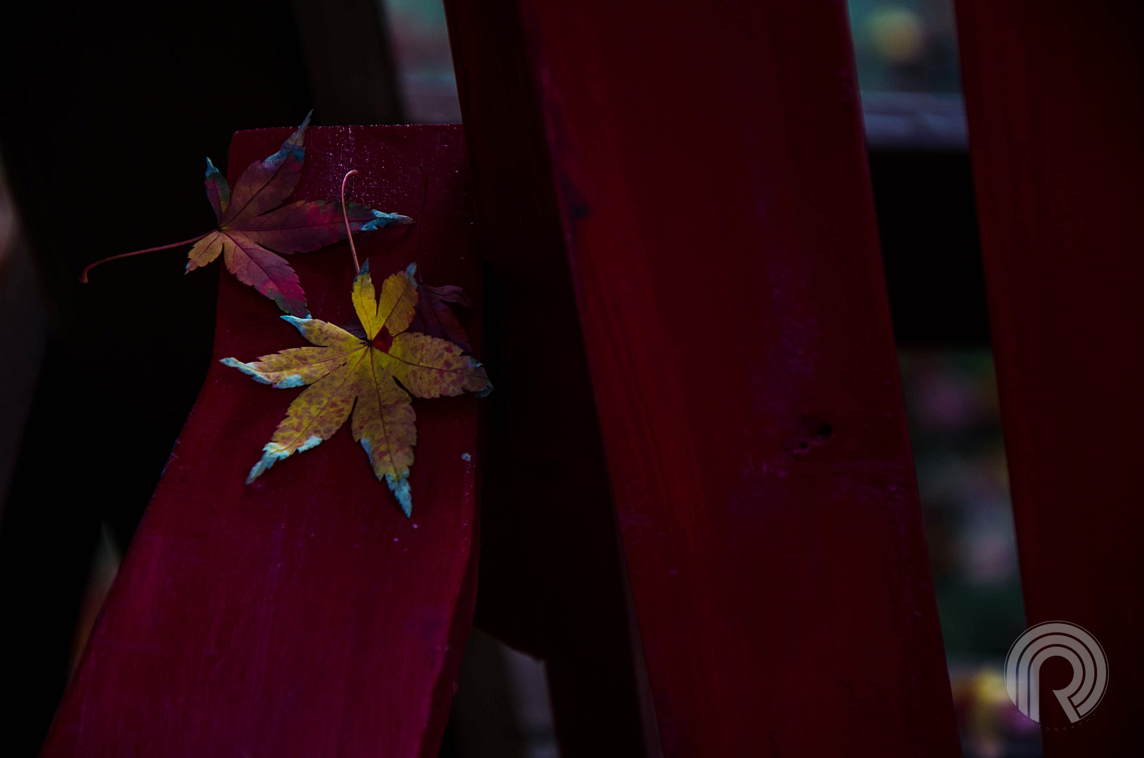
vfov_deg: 8.7
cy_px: 379
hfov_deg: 13.1
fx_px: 4995
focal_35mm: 158
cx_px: 572
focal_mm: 105
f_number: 5.6
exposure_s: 1/100
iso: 200
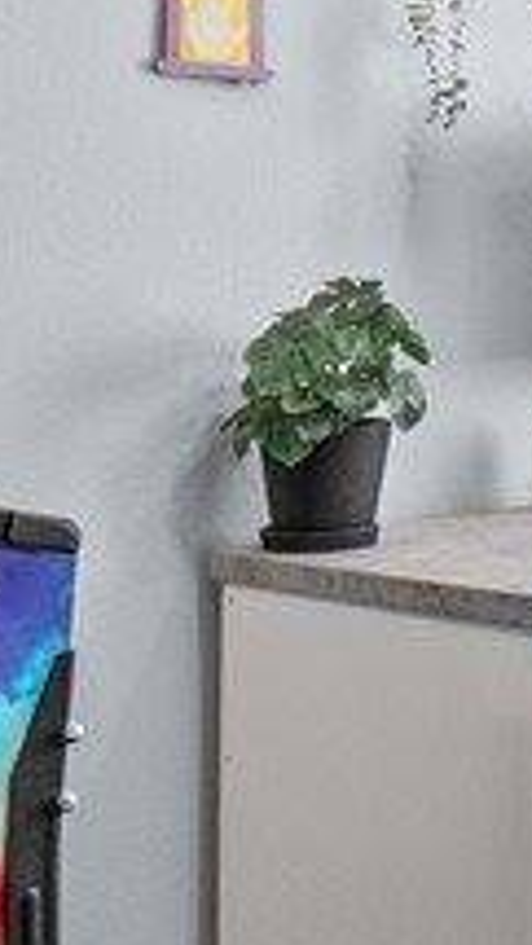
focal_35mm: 83
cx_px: 1301
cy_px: 229
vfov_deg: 25.3
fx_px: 2081
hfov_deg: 11.7
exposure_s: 1/4
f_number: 8
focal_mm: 8
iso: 200
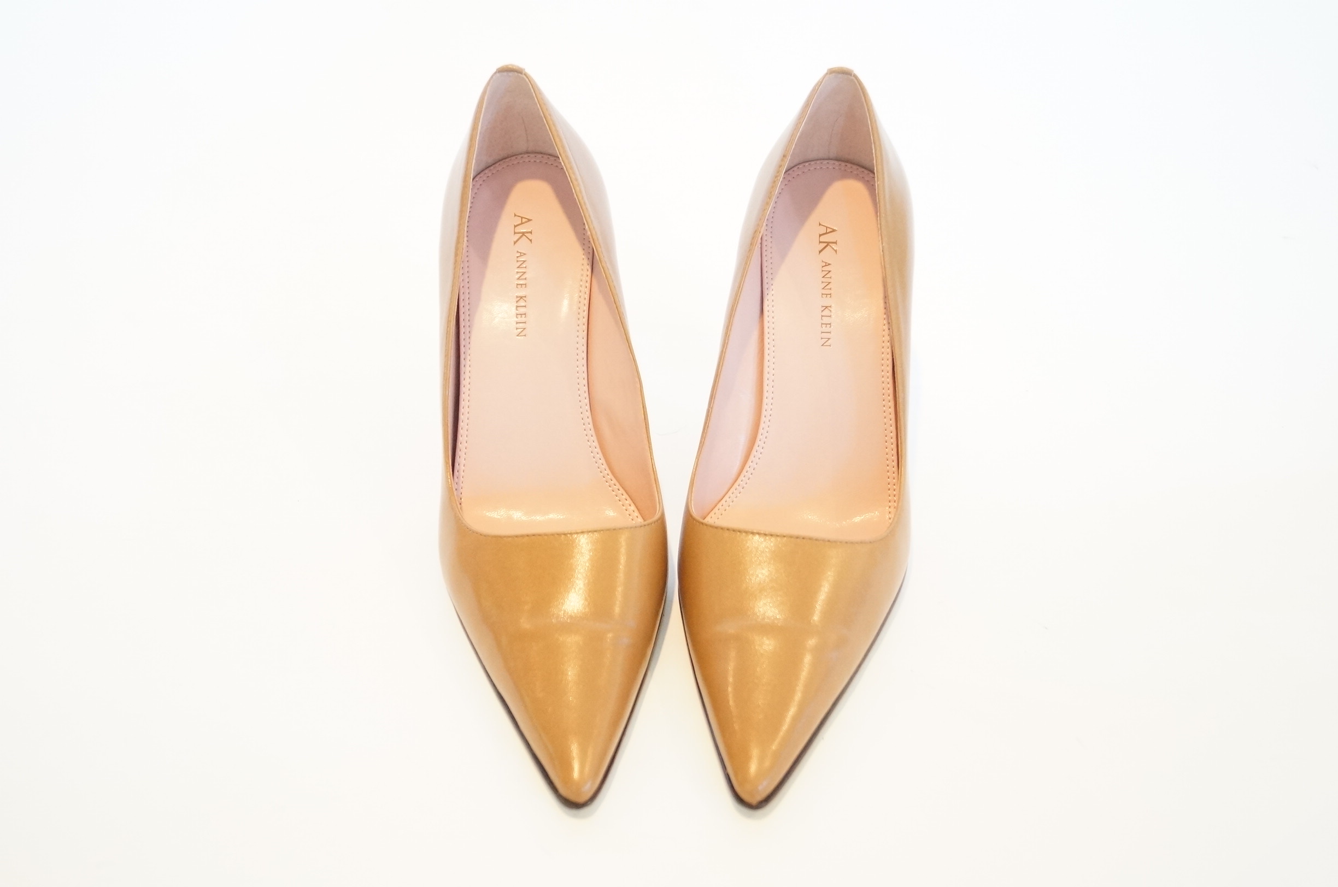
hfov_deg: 49.6
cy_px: 444
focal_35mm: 39
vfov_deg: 34.1
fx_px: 1447
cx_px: 669
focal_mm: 26
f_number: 4.5
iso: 2500
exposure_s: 1/60
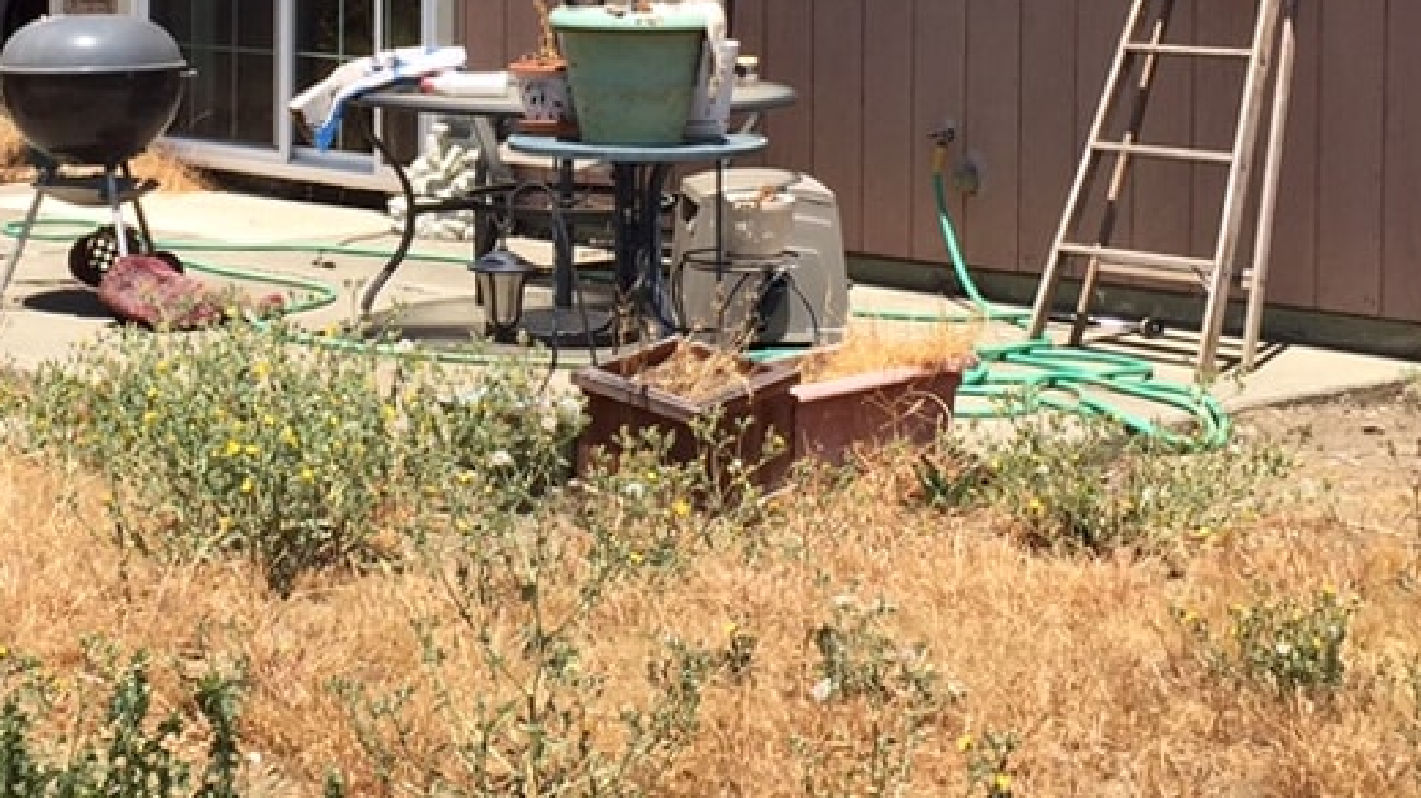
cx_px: 343
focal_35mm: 81
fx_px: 3051
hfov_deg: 25.9
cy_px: 22
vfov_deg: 14.7
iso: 32
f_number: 2.2
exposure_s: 1/1464
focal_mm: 4.15
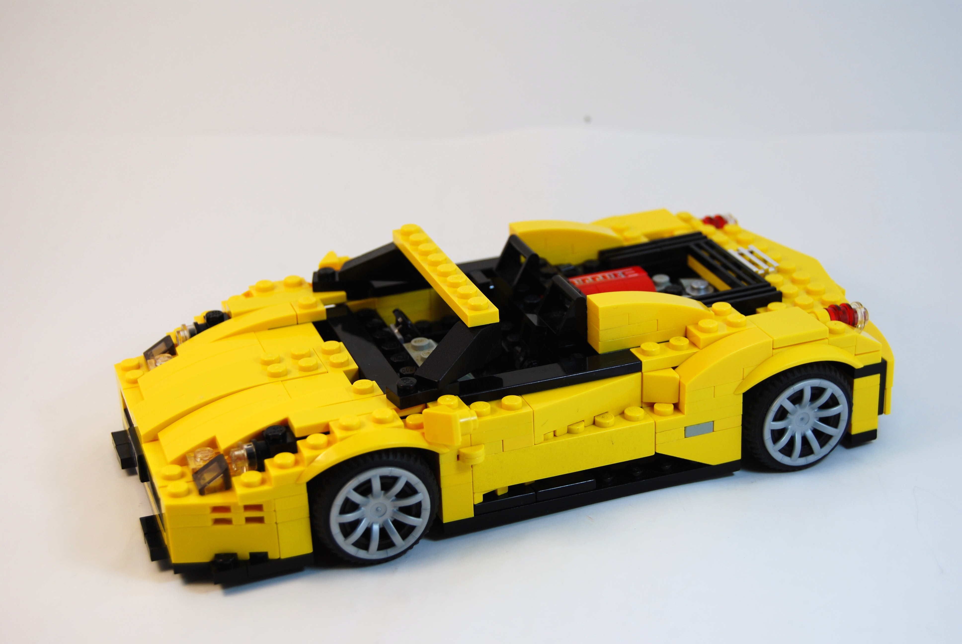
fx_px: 1686
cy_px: 322
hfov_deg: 31.9
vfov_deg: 21.6
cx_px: 481
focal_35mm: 63
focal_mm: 42
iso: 125
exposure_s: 1/125
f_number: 5.6
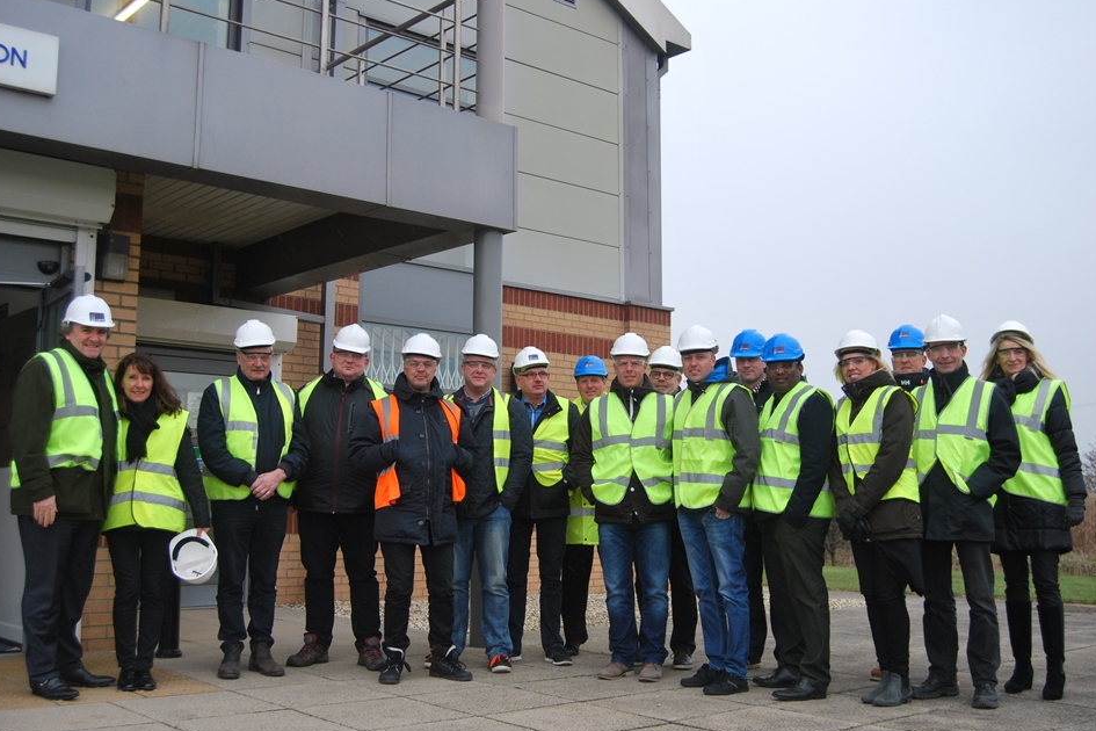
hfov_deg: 48.5
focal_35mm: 40
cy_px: 370
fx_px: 1218
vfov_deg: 33.4
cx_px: 547
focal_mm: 26
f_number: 5
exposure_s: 1/100
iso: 200
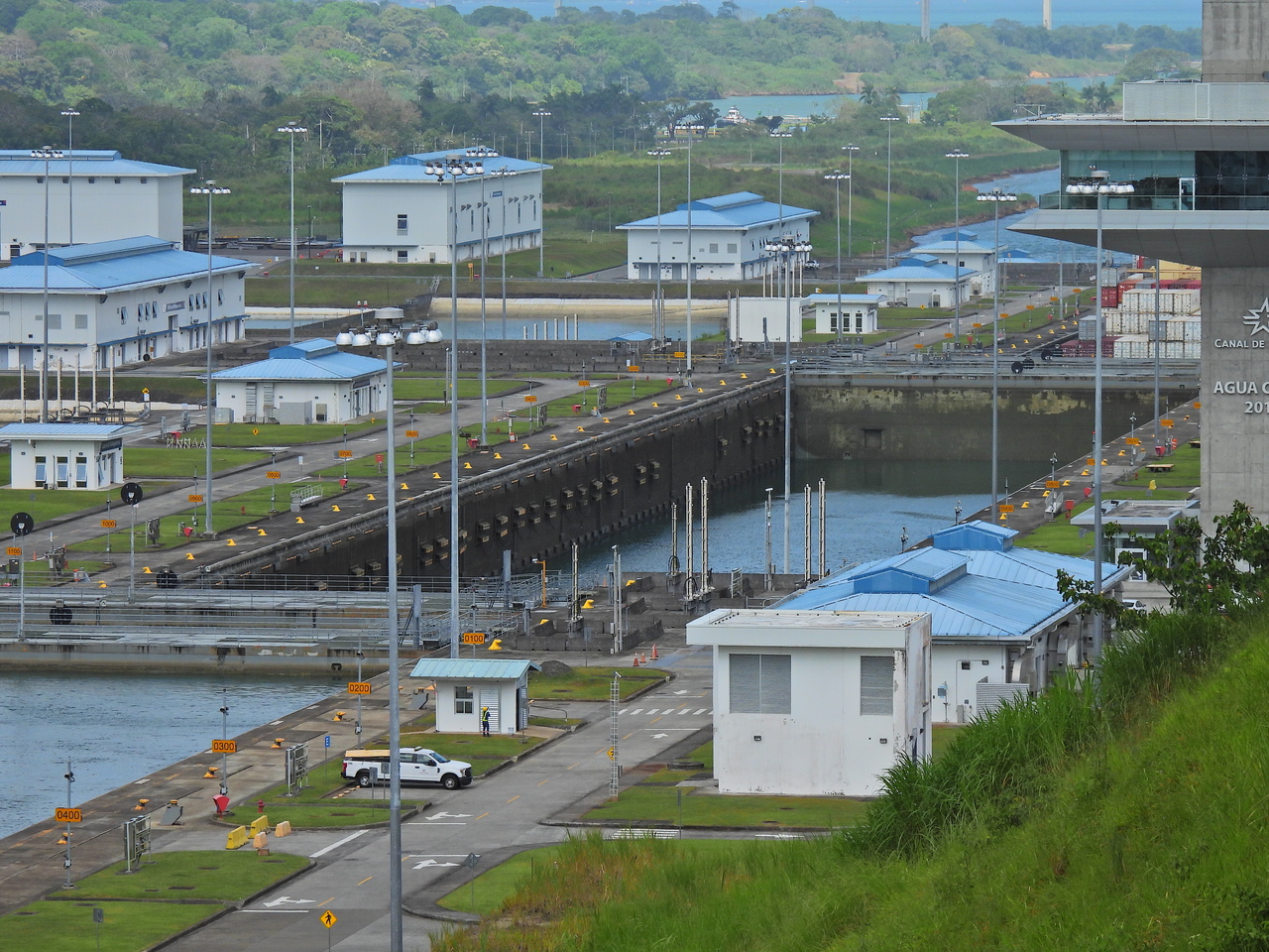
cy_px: 476
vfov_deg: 7.4
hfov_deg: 9.9
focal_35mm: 200
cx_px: 634
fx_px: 7332
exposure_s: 1/1000
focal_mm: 35.7
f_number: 4.5
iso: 100
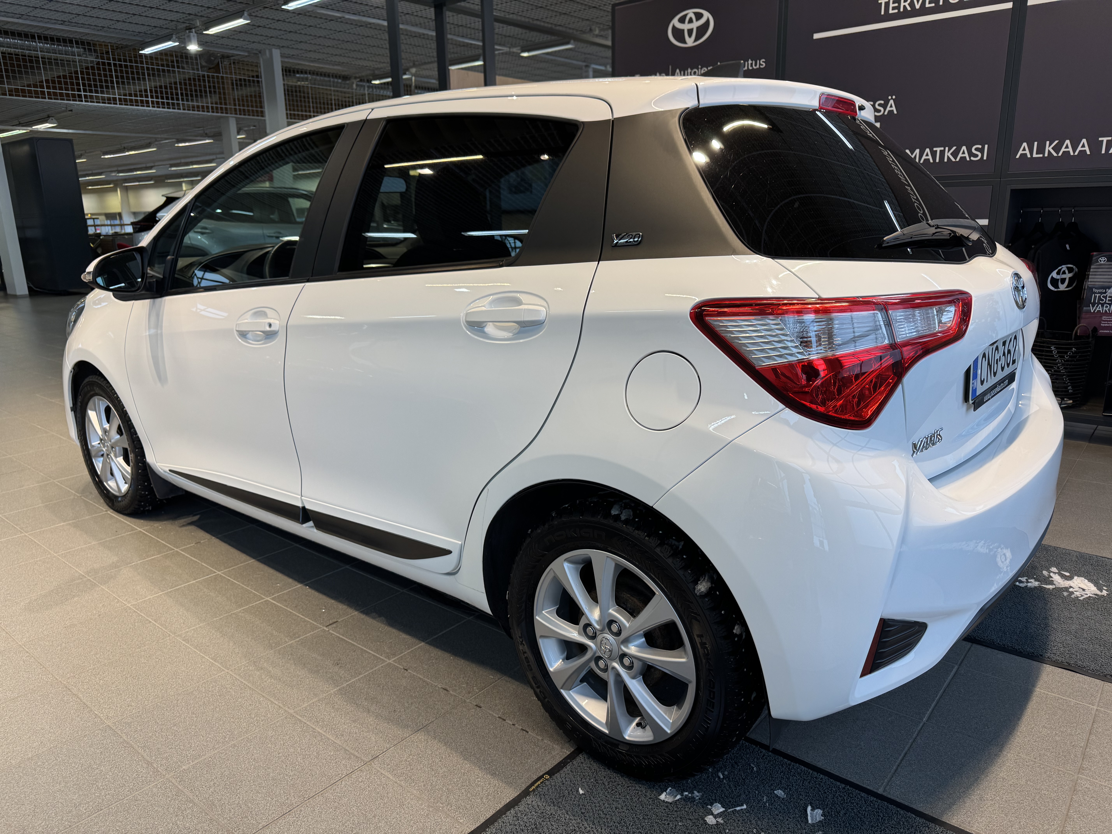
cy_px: 417
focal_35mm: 24
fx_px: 771
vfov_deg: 56.8
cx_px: 556
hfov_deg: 71.6
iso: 64
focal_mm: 6.76
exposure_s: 1/159
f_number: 1.78
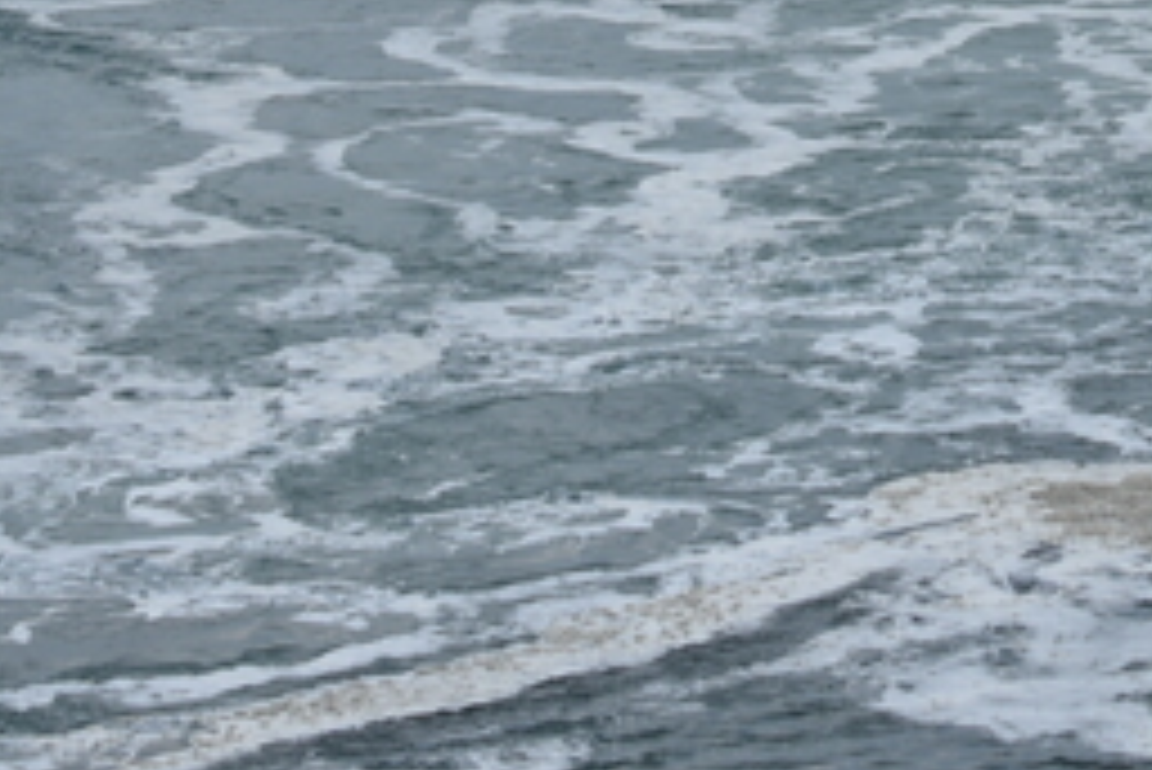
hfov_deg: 8.4
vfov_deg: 5.6
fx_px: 7684
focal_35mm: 240
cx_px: 1526
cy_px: -910
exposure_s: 1/250
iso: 100
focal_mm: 48
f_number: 8
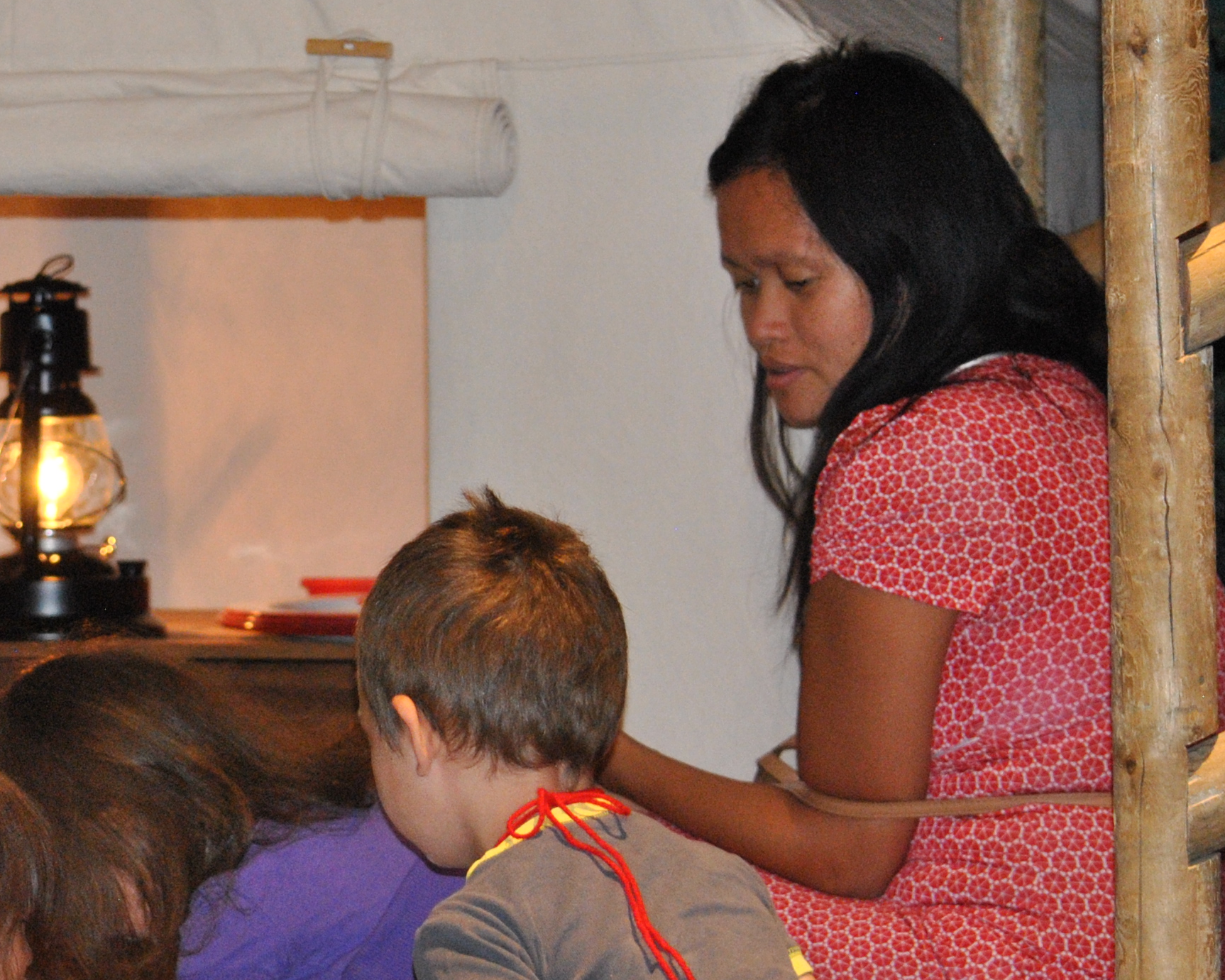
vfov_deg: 7.2
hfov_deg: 8.9
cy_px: 792
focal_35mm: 215
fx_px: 7795
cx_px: -57
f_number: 4.5
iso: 800
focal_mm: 68
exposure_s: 1/60
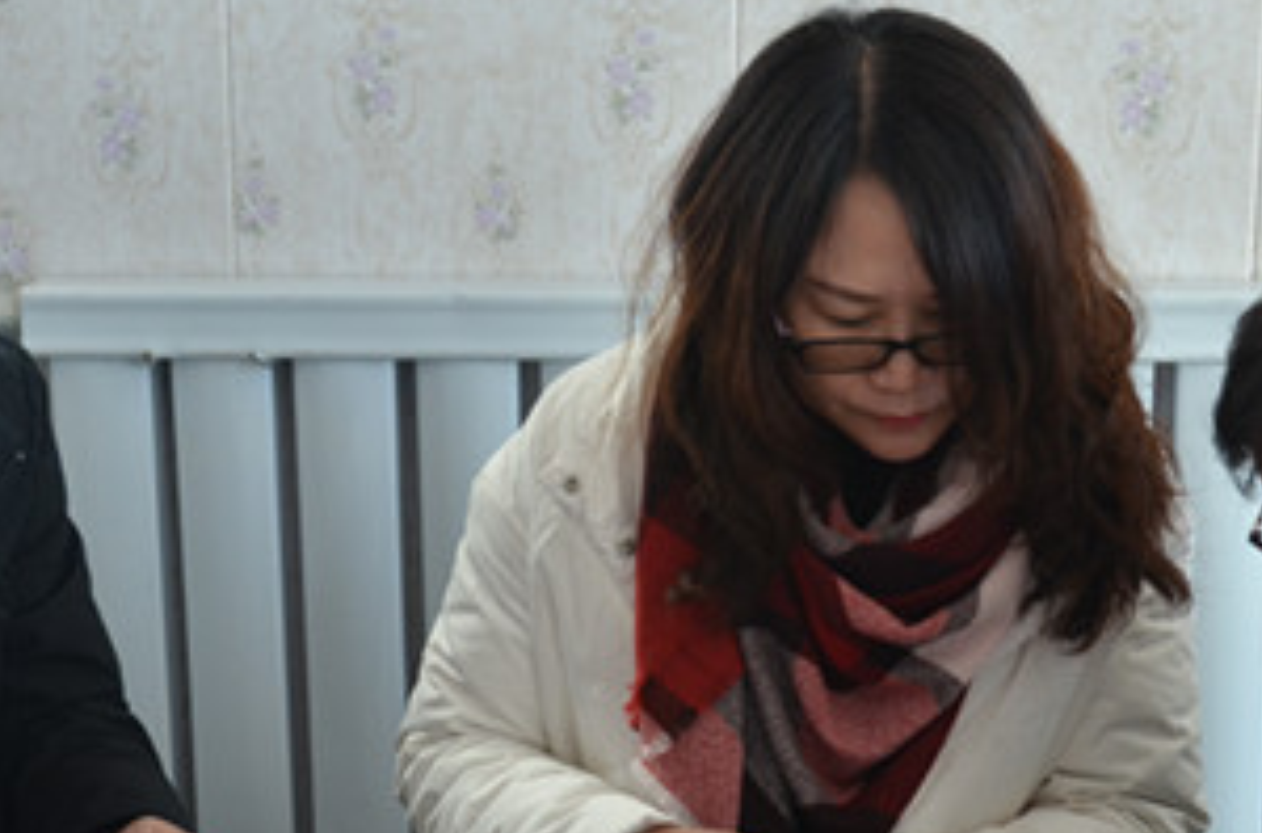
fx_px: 3250
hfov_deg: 22.0
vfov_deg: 14.5
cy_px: 677
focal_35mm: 93
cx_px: 652
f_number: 5
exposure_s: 1/100
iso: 400
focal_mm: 31
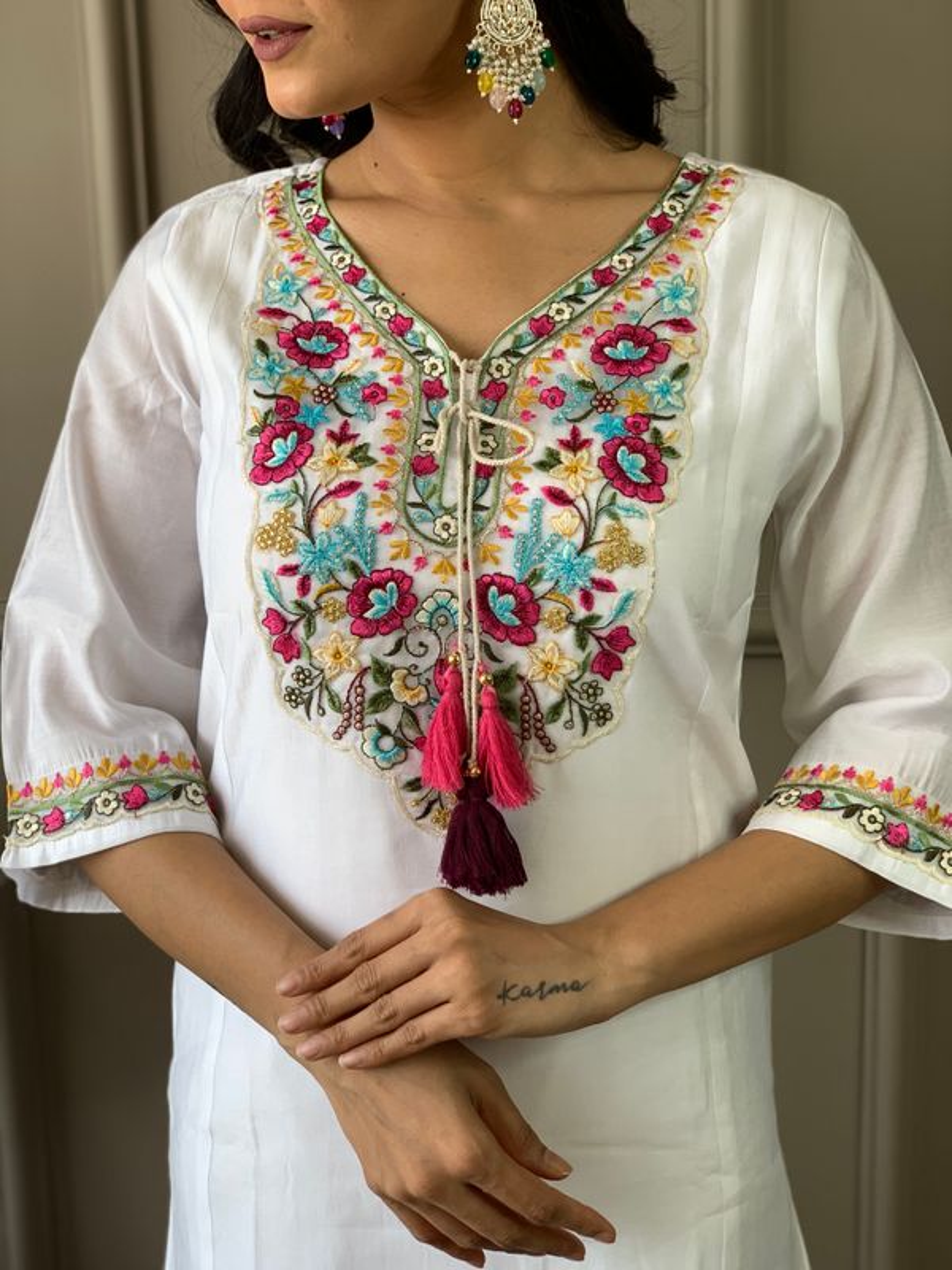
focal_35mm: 52
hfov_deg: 28.0
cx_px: 476
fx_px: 1907
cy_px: 635
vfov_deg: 36.8
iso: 25
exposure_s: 1/100
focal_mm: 6
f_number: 2.4
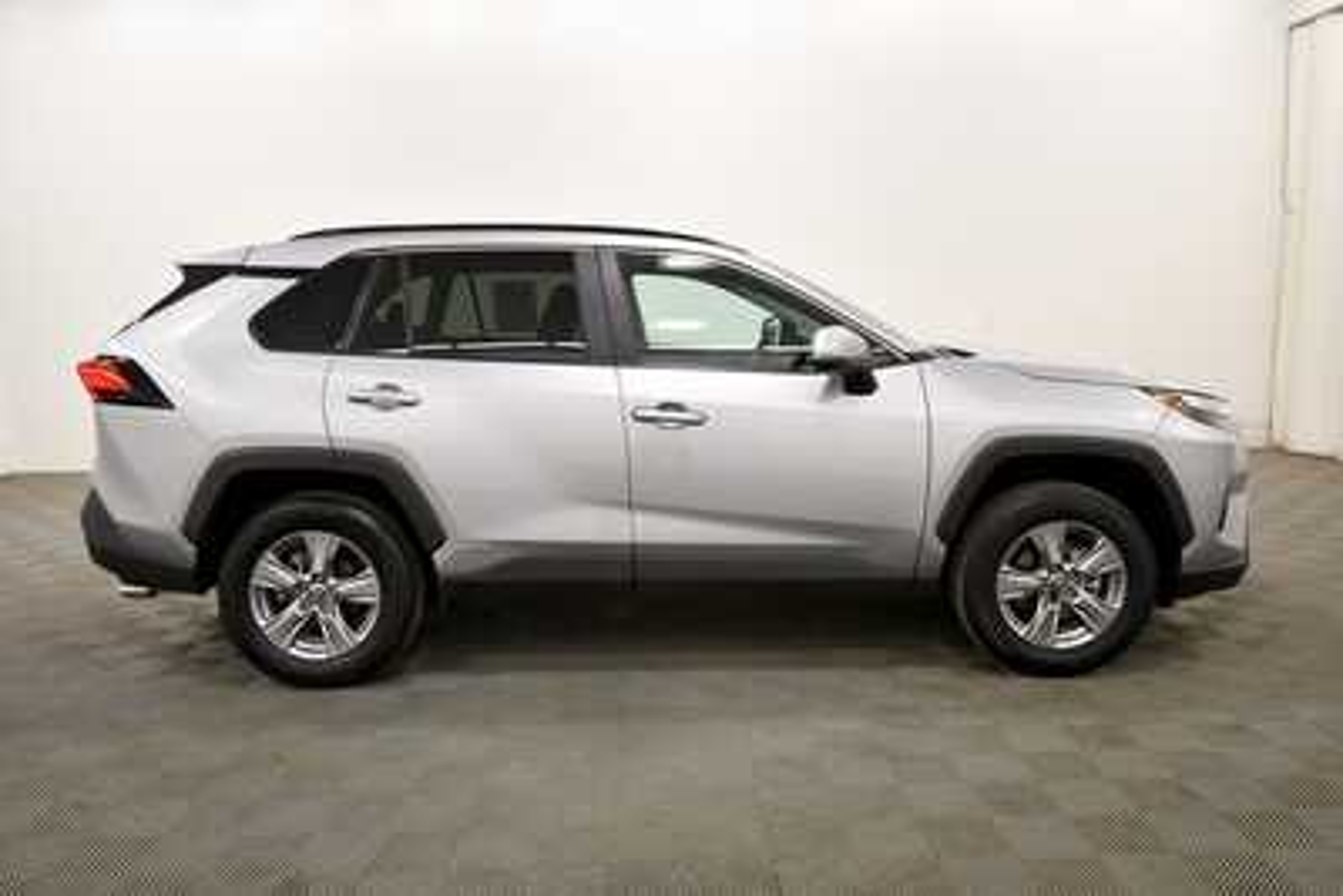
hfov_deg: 67.4
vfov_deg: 48.0
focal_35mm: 27
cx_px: 672
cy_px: 448
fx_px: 1008
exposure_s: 1/125
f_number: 5.6
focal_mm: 18
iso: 800
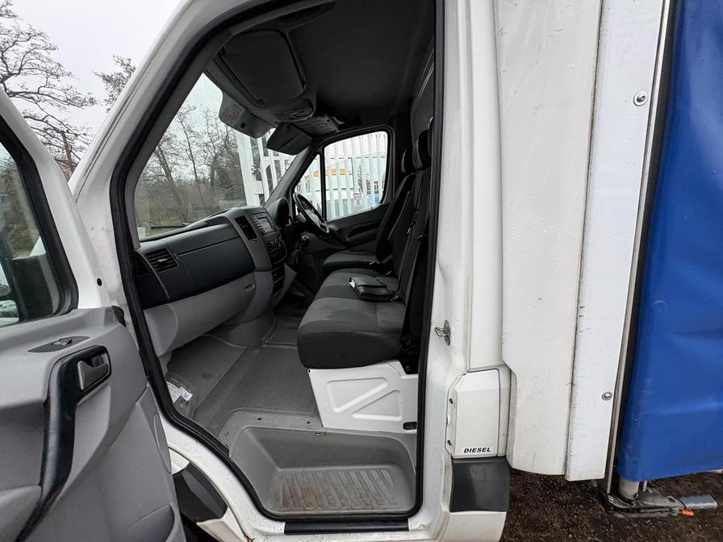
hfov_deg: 102.1
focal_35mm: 14
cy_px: 271
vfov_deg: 85.7
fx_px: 292
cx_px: 362
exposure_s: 1/99
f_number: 2.2
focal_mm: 2.22
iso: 64
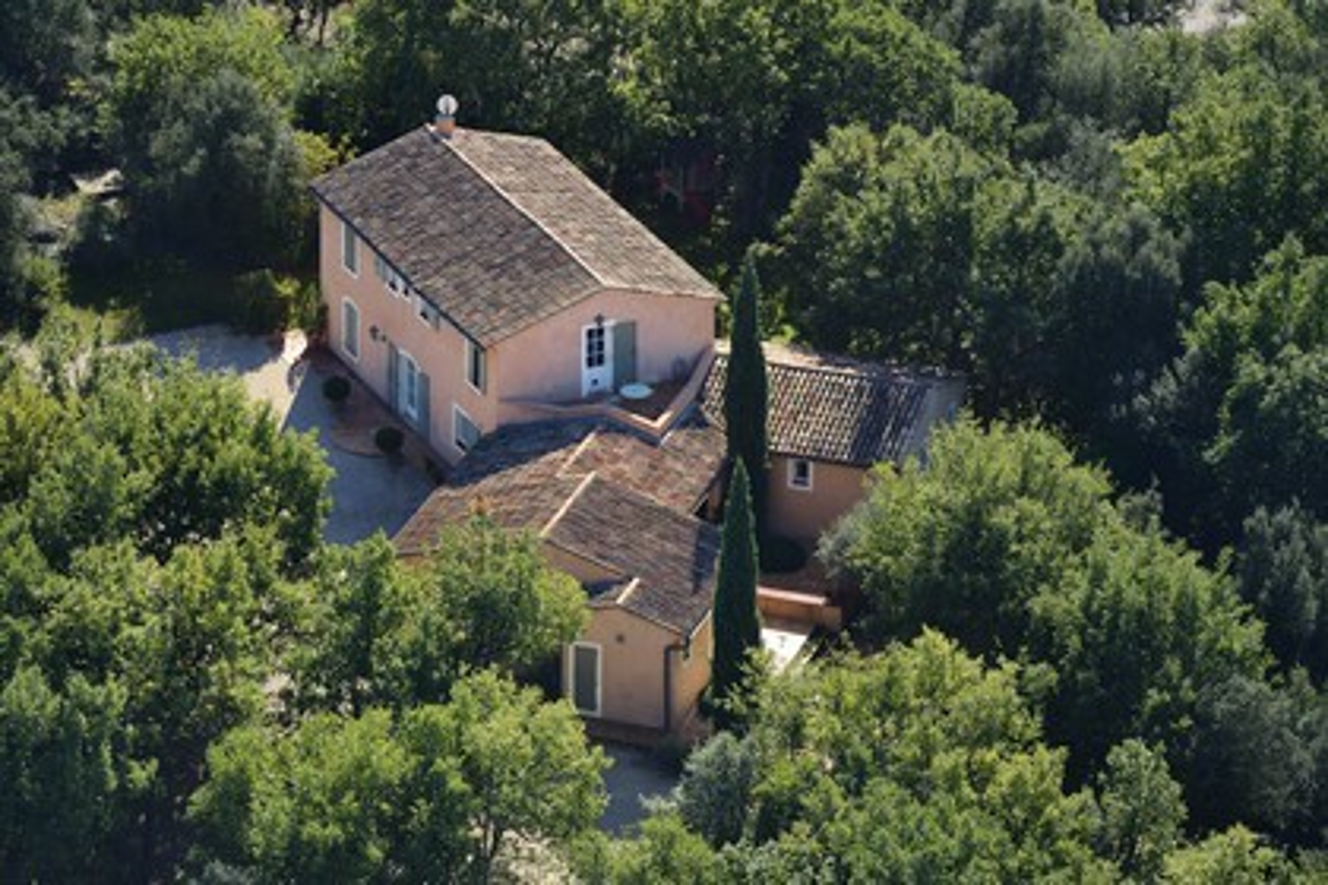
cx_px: 664
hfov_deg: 10.3
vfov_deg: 6.9
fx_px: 7377
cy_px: 442
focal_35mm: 200
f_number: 6.3
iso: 800
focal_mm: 200
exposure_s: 1/1000
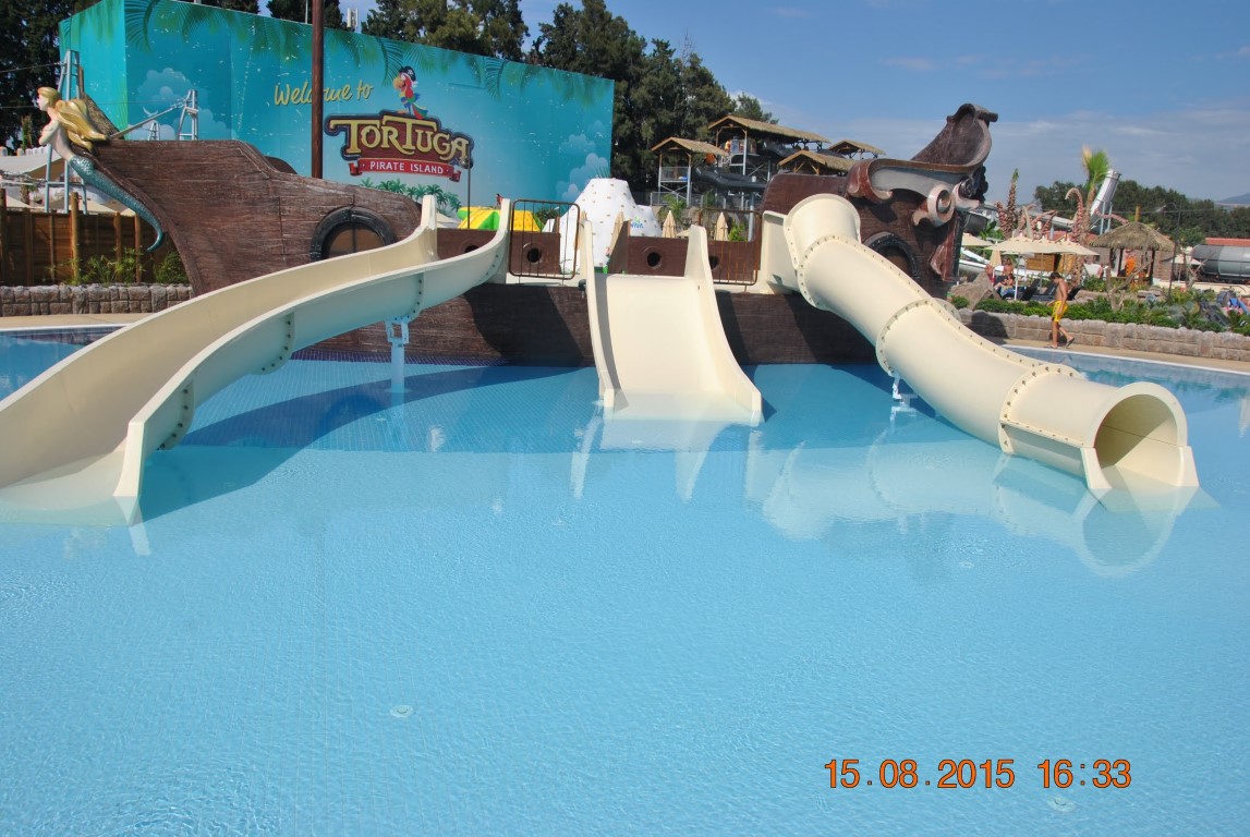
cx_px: 625
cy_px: 418
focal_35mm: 27
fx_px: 939
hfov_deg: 67.3
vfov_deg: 48.1
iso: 100
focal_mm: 18
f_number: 10
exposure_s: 1/400
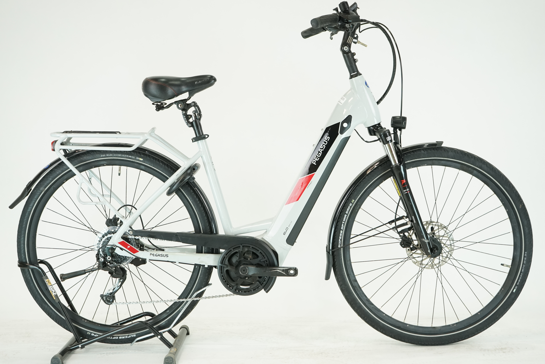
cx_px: 272
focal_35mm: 57
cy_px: 182
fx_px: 863
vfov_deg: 23.8
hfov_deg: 35.1
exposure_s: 1/200
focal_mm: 57
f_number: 5.6
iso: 1600
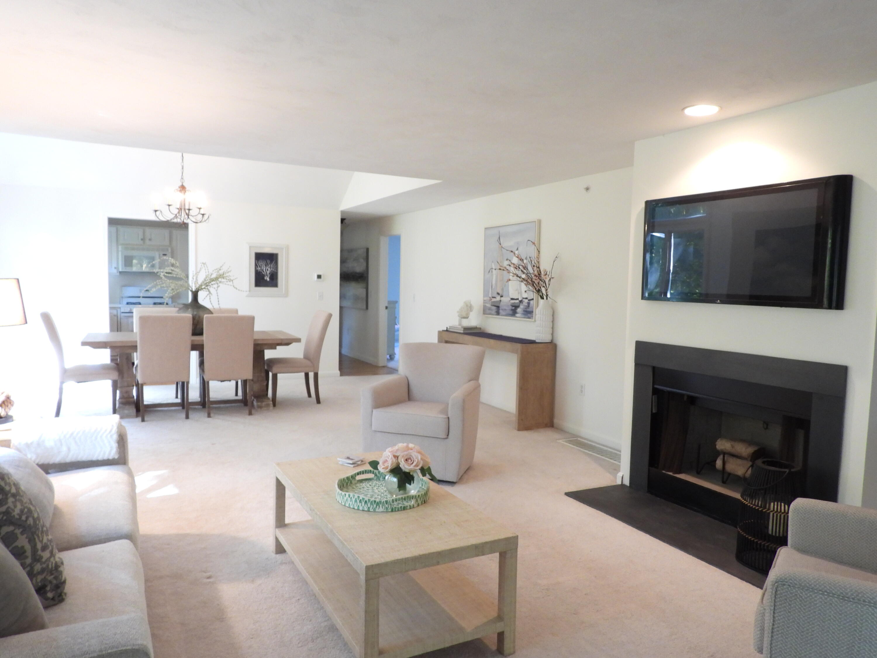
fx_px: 608
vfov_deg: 56.8
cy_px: 329
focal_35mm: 24
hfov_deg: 71.6
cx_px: 438
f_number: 3.5
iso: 400
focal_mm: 4.3
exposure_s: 1/15
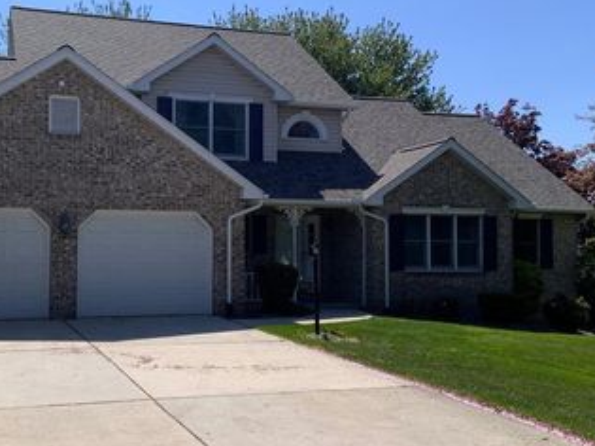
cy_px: 226
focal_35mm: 46
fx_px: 790
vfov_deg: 31.5
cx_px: 221
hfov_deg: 40.9
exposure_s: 1/2667
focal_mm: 3
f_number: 1.8
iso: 16
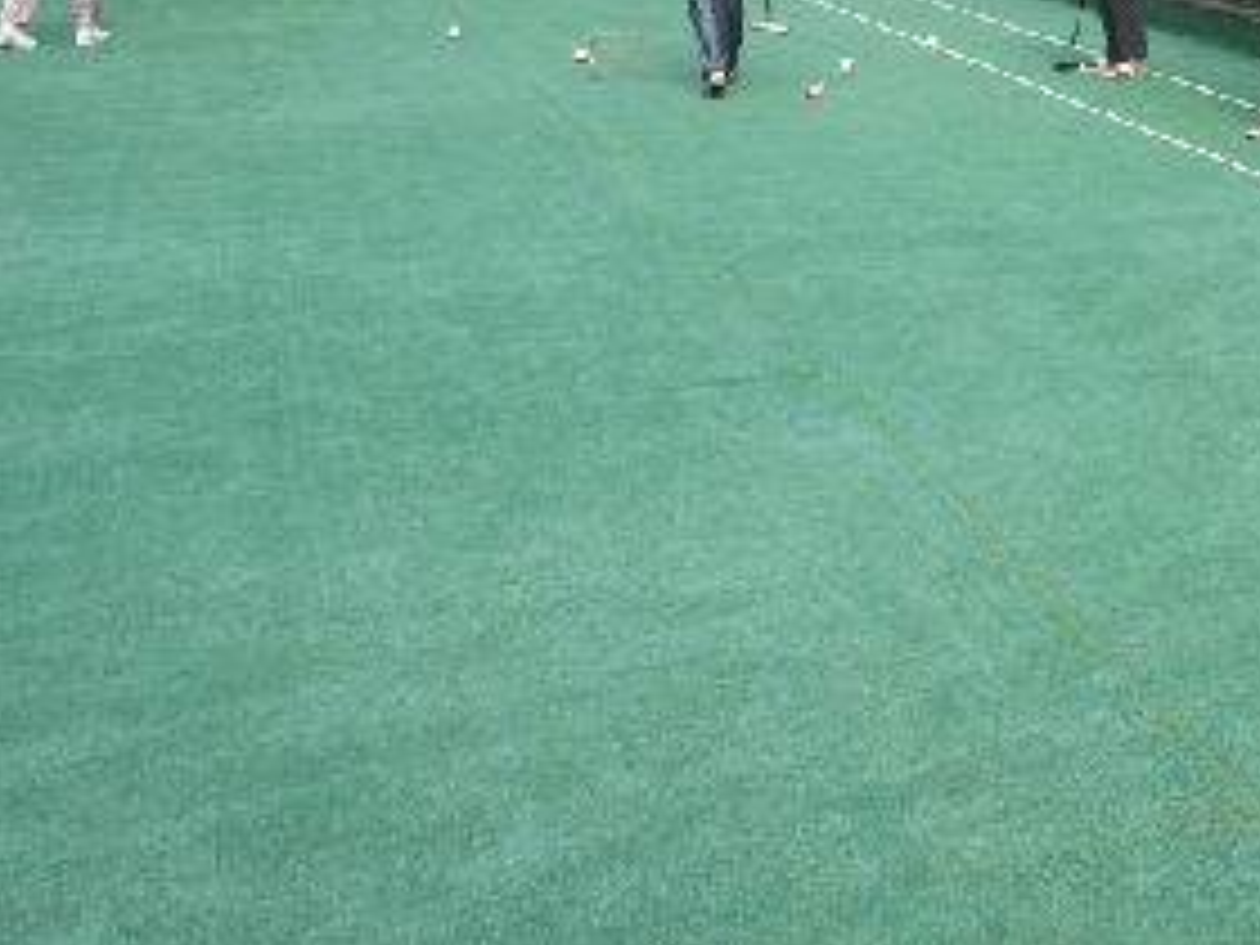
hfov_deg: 25.9
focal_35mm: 70
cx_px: 1354
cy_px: -124
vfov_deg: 20.0
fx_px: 2548
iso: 80
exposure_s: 1/100
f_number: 3.7
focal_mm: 5
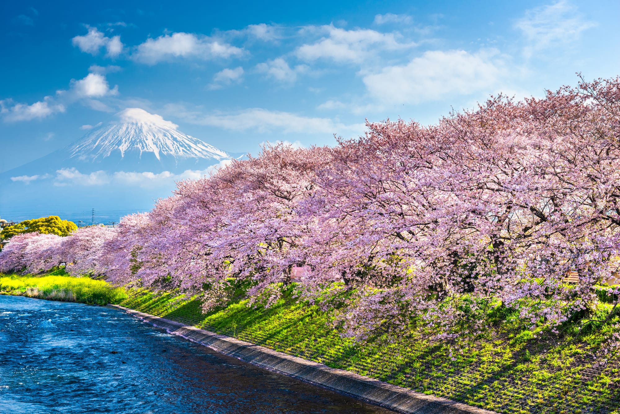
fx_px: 827
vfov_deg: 28.1
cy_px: 207
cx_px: 310
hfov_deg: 41.1
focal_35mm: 48
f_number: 8
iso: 200
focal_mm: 48
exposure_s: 1/60
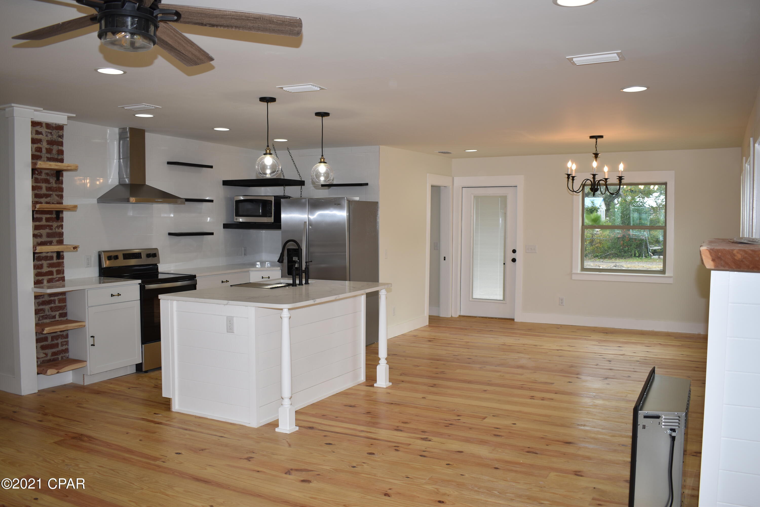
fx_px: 633
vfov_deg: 43.6
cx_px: 380
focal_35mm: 30
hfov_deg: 61.9
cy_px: 254
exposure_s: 1/80
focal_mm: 20
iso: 100
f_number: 4.5
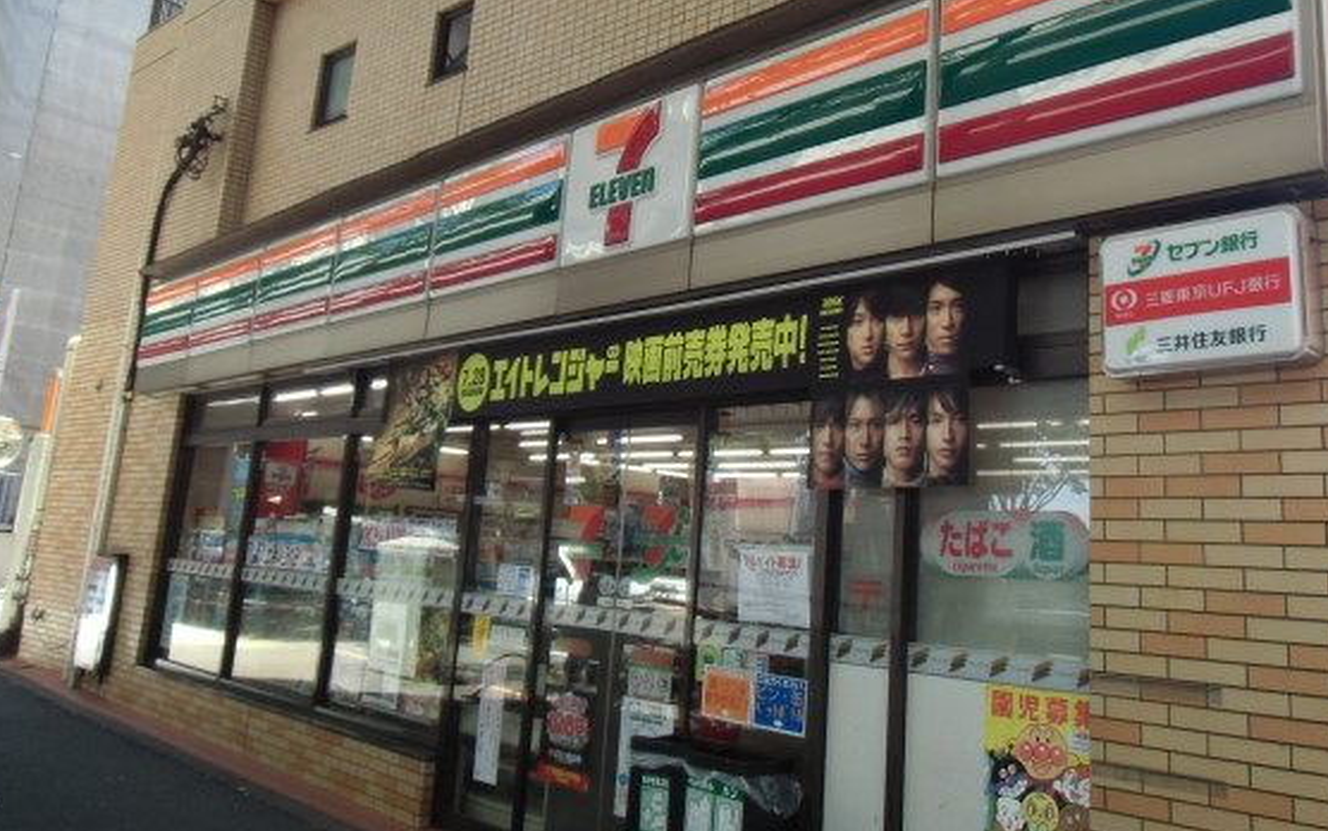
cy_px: 331
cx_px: 743
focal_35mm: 32
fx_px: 1159
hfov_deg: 59.5
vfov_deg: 39.3
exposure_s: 1/80
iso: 100
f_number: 3
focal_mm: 4.24
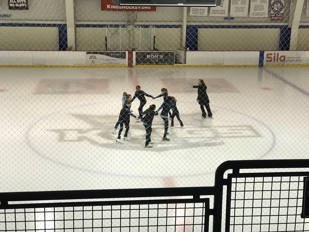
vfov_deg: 25.7
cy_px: 116
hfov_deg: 33.8
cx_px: 154
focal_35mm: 57
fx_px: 509
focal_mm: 6.6
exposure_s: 1/60
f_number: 2.8
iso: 200
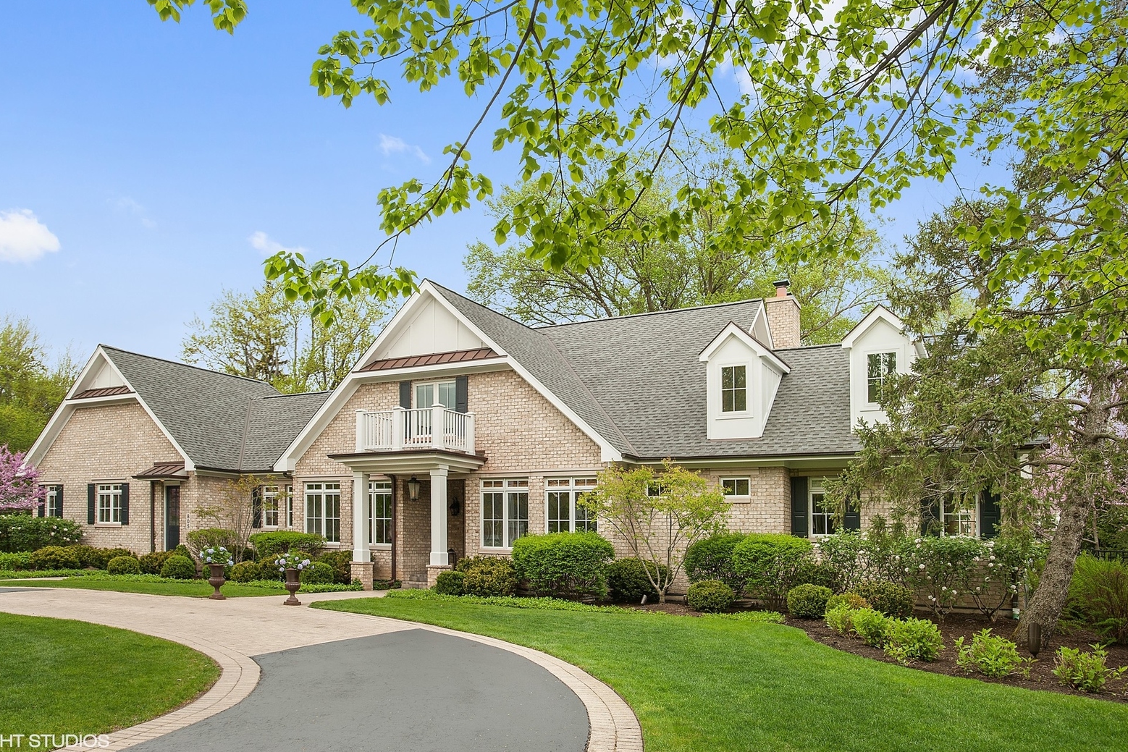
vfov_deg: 51.3
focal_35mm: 25
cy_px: 363
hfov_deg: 71.5
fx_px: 783
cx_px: 550
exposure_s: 1/90
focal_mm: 24
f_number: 8
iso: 200
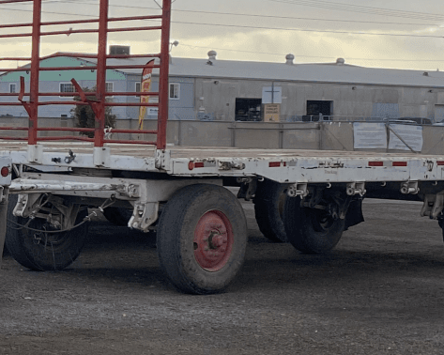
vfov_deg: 14.9
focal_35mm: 103
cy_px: 130
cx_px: -268
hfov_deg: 16.5
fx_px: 1353
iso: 32
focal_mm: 4.25
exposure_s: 1/1447
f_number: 1.8
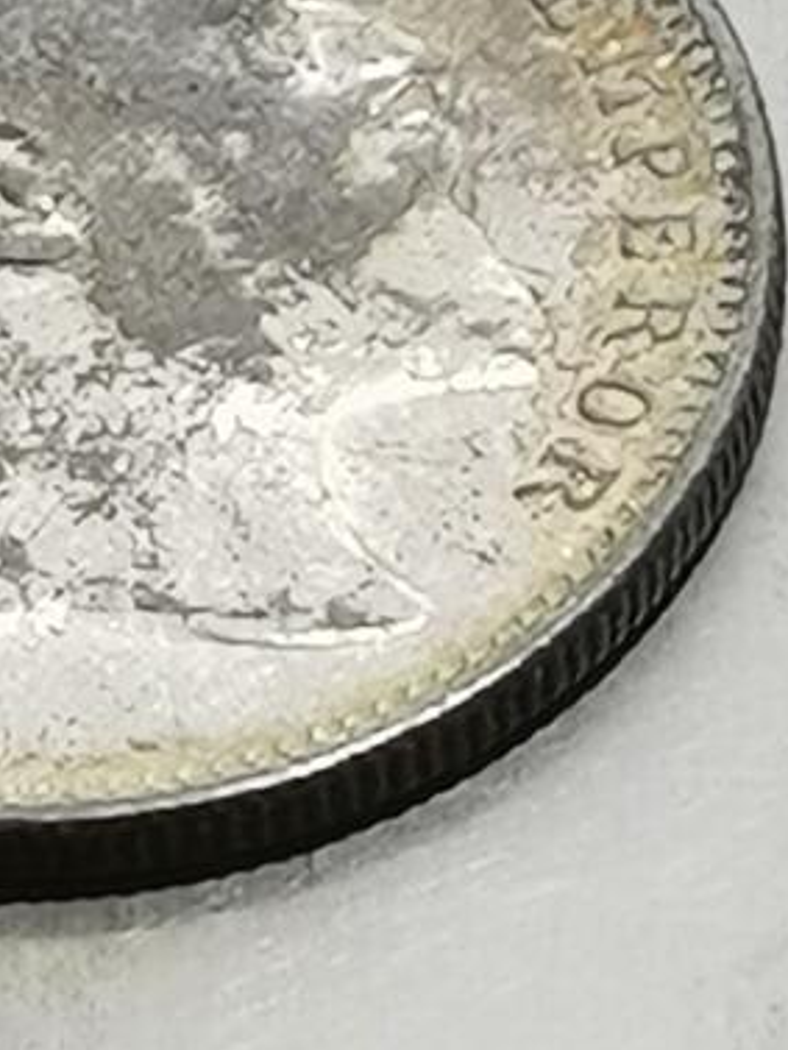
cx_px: 228
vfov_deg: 5.8
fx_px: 10435
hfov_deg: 4.3
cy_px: 582
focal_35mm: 344
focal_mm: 6.67
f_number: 1.9
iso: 125
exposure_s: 1/100
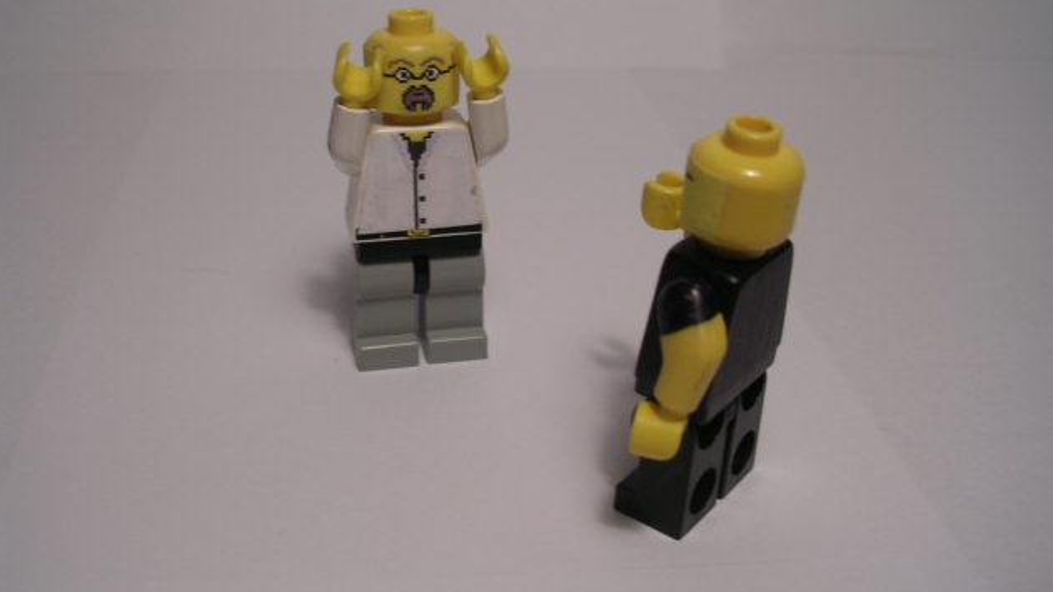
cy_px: 265
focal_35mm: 42
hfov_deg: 48.4
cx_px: 527
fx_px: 1173
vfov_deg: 28.3
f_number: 2.8
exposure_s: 1/61.9
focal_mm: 5.8
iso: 100
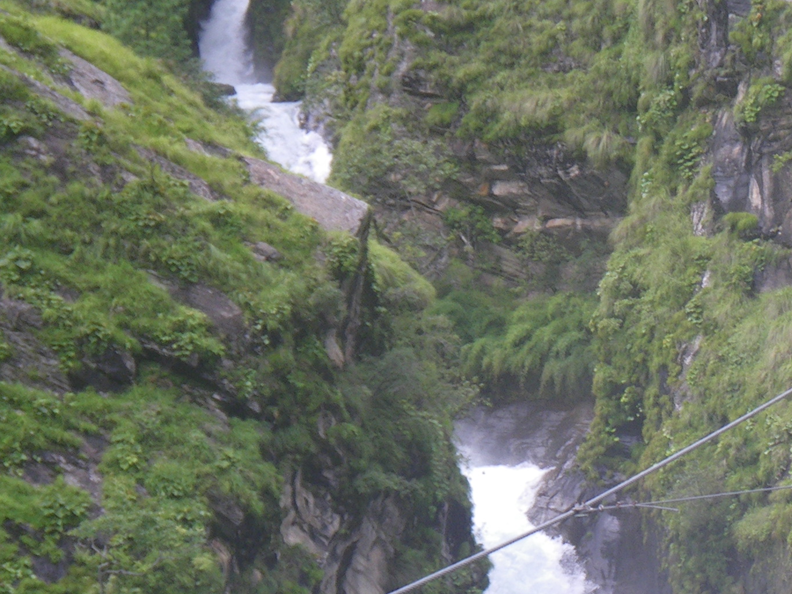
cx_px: 765
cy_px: 397
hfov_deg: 17.2
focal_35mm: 112
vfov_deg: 13.2
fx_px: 2563
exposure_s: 1/80
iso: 50
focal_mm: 7.5
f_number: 4.2
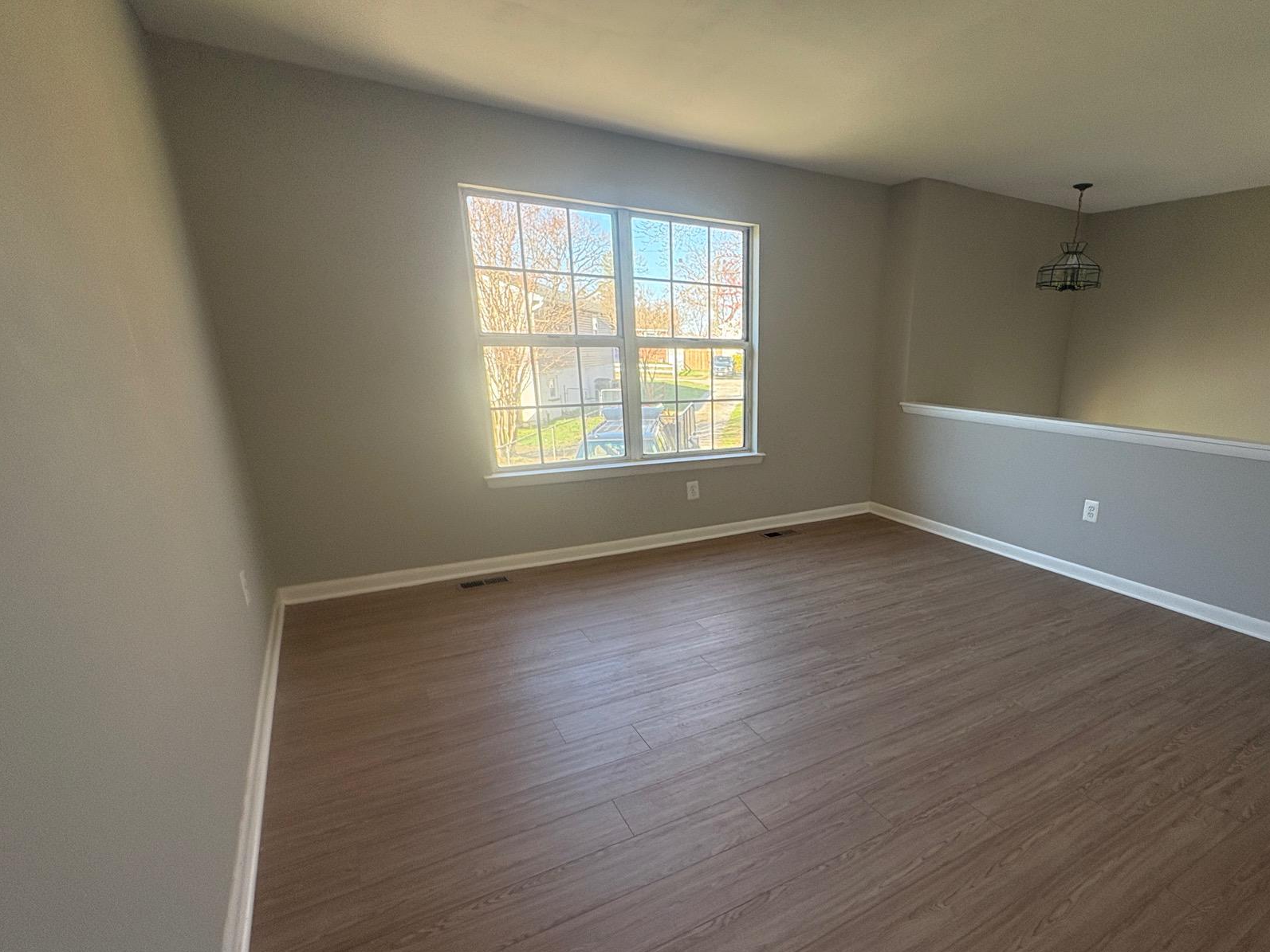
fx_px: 660
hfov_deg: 86.4
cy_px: 560
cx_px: 777
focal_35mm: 18
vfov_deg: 71.0
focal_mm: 2.22
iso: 125
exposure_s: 1/112
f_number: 2.2
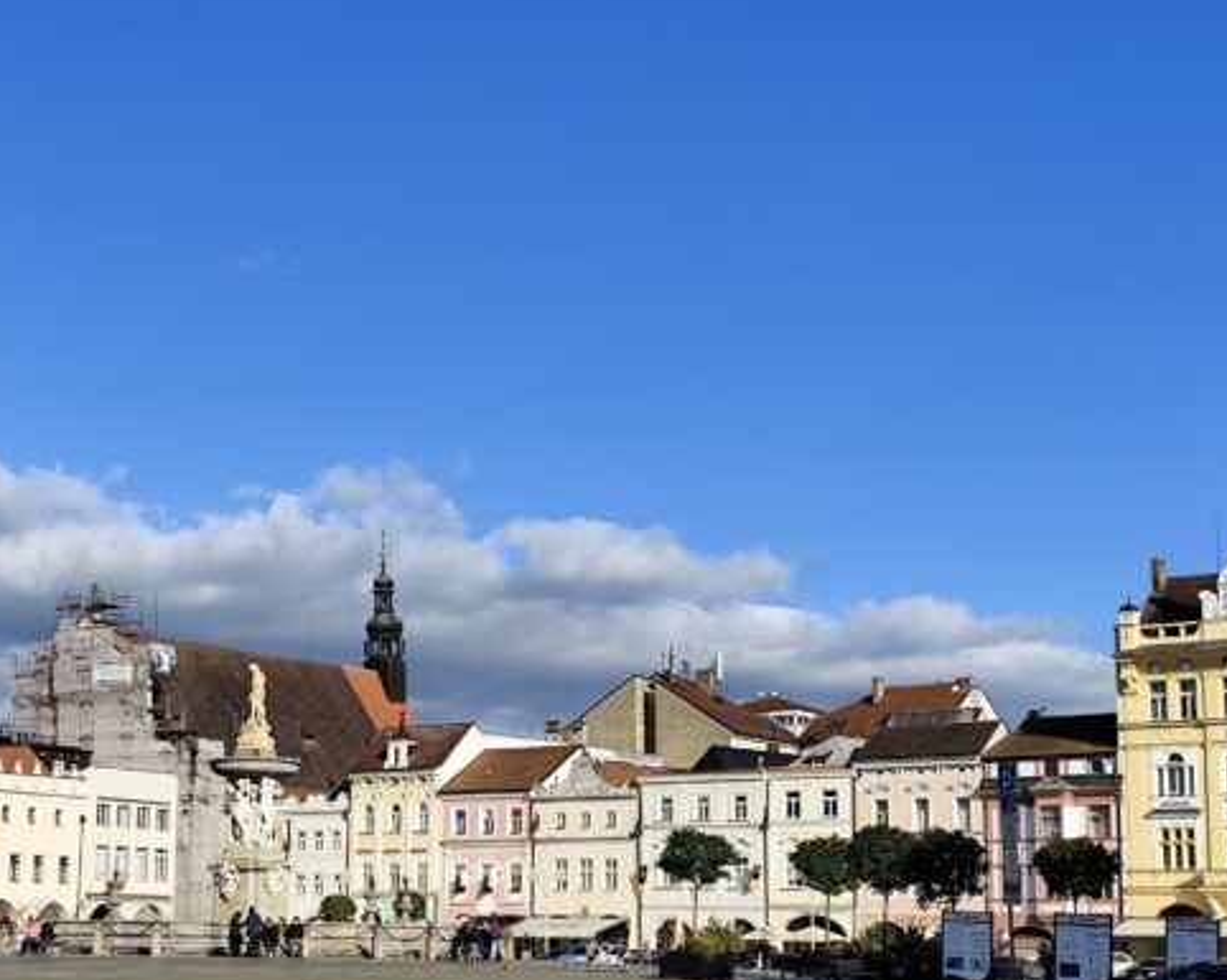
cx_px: 387
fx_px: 2286
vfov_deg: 24.1
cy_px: 605
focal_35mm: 63
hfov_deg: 29.8
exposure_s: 1/1442
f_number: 1.65
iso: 50
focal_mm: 6.19
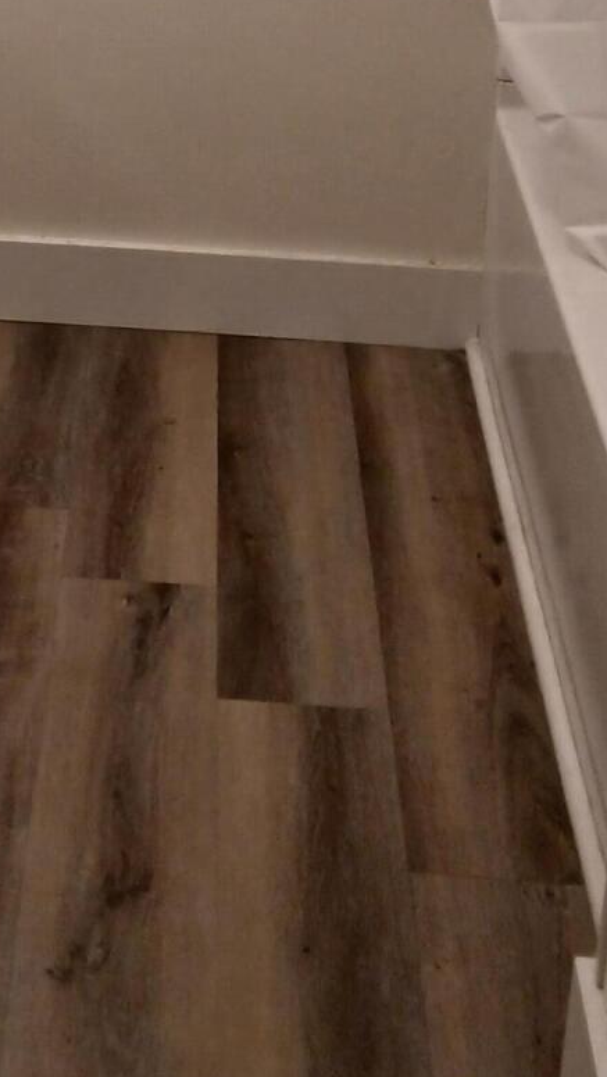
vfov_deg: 27.0
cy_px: -53
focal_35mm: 73
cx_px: 51
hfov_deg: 16.3
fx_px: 2087
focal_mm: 3.98
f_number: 1.8
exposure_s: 1/60
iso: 100
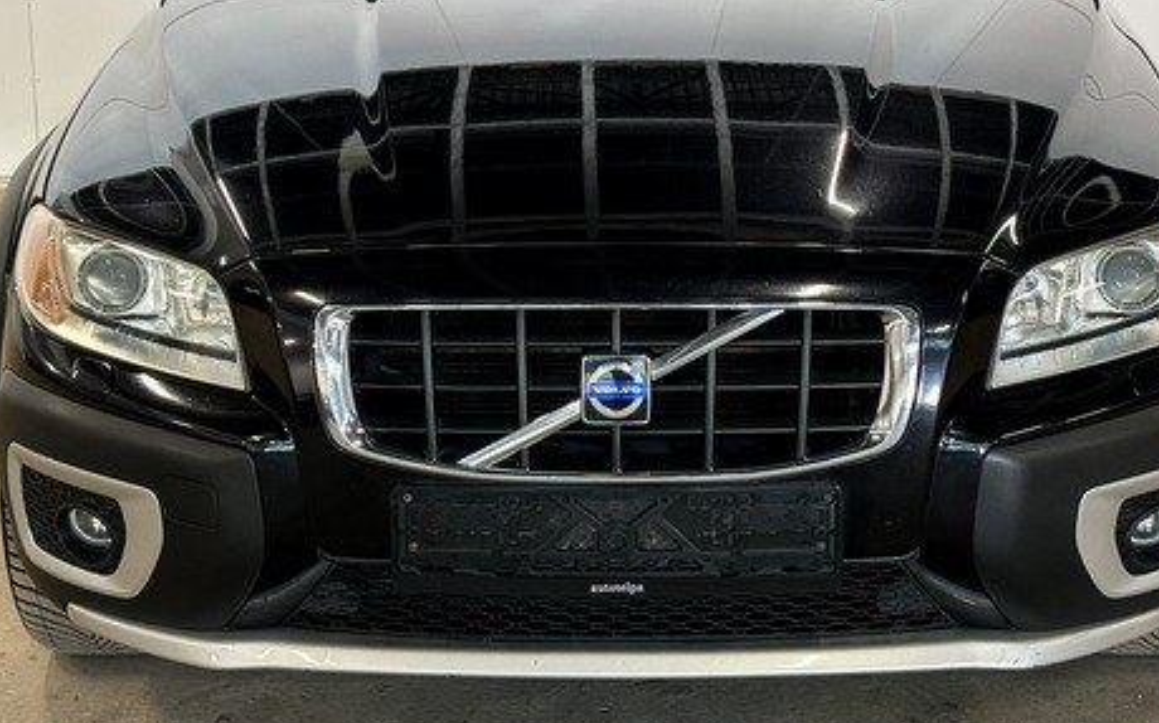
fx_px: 2273
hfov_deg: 28.6
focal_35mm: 72
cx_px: 637
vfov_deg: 17.9
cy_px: 164
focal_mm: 6.86
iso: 100
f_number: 1.8
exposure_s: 1/50
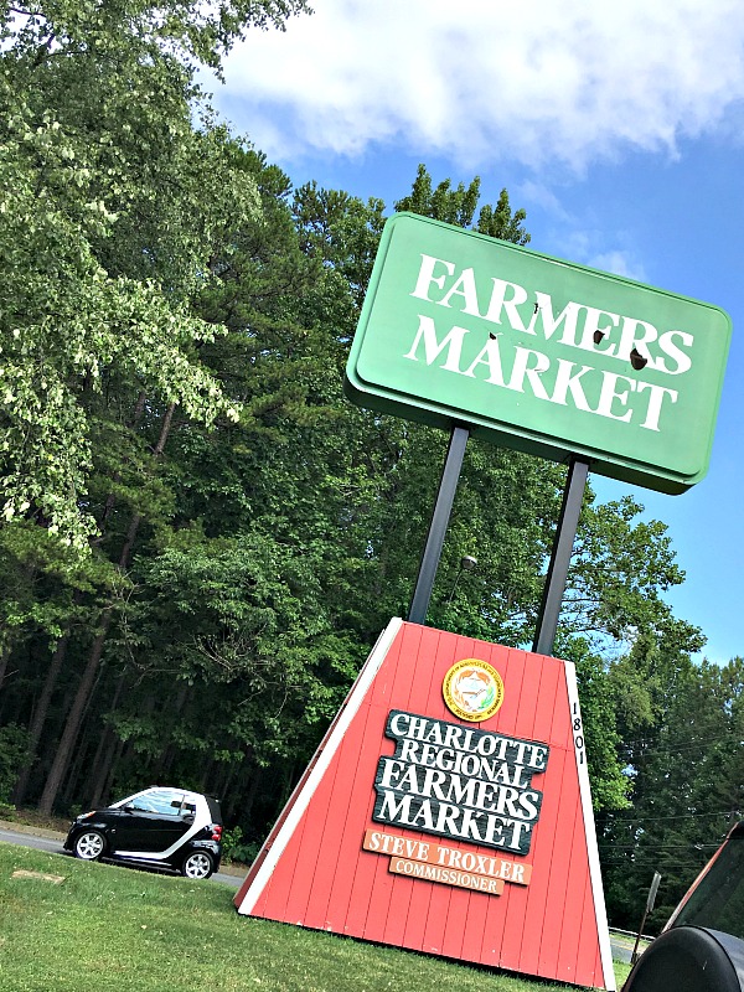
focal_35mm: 29
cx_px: 372
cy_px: 496
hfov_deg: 48.2
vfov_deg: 61.7
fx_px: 831
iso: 25
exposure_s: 1/1026
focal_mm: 4.15
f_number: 2.2
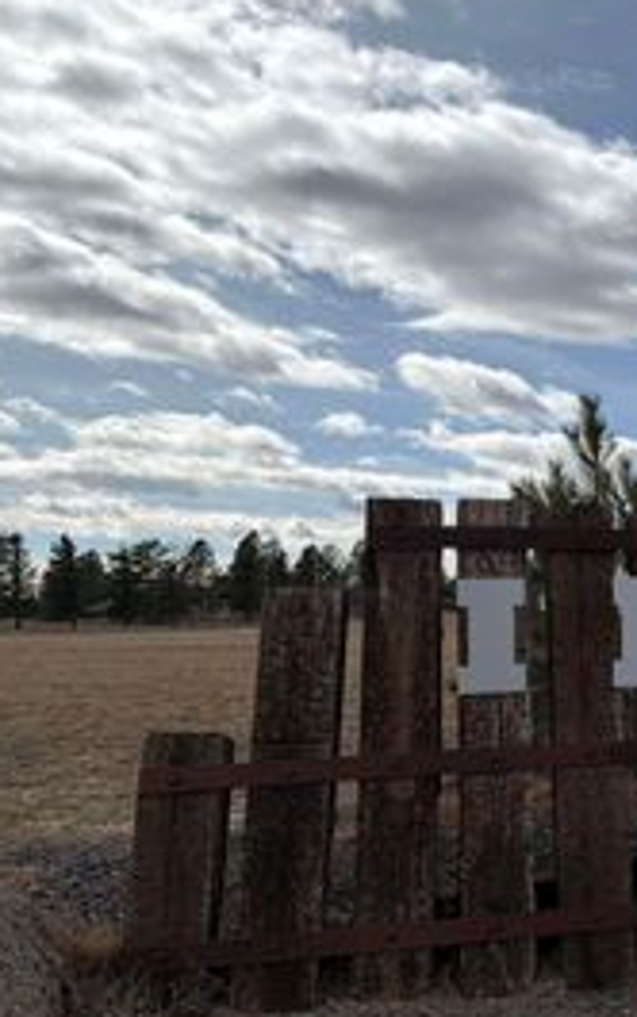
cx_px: 913
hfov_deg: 22.7
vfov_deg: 41.8
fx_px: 1331
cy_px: 562
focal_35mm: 48
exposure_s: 1/10309
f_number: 1.78
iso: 80
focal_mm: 6.76
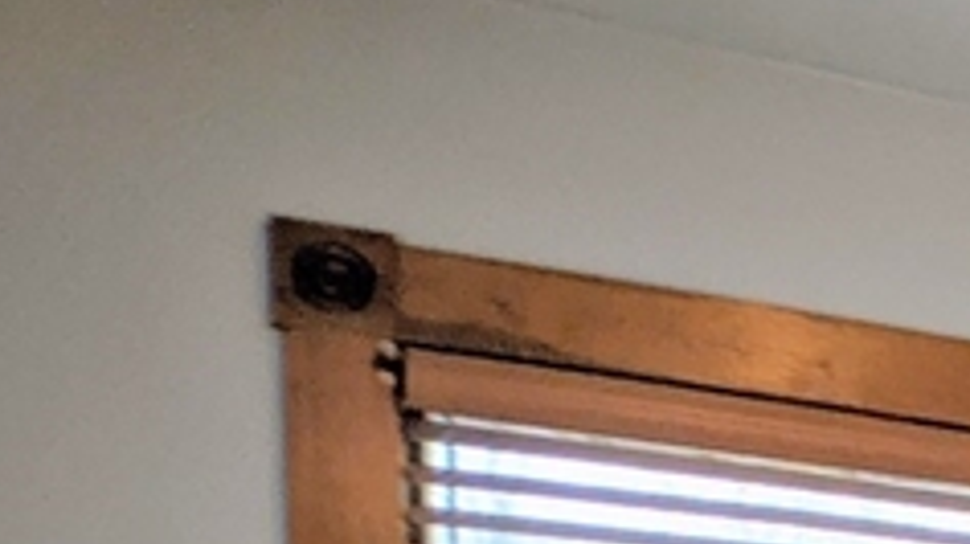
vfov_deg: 8.7
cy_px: 1260
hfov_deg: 13.9
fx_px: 3265
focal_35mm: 127
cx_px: 2030
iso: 121
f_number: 1.8
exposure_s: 1/120
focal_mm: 4.44
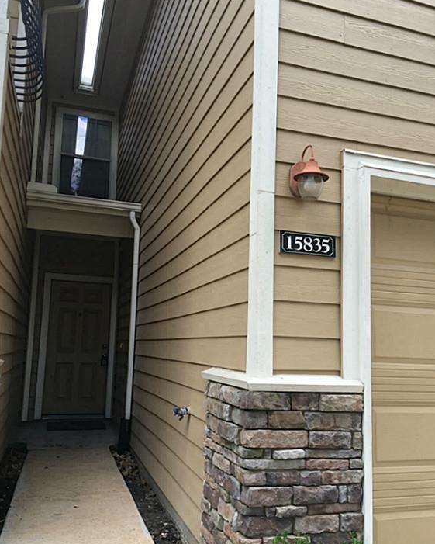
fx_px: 499
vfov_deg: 57.1
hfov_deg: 47.1
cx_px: 222
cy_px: 293
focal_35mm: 31
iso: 25
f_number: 2.2
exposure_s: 1/227
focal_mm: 4.15
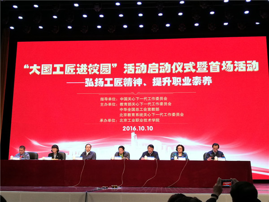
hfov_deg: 65.3
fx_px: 210
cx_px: 134
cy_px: 101
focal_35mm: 27
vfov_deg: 51.4
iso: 125
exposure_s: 1/50
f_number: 2.2
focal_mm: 4.5
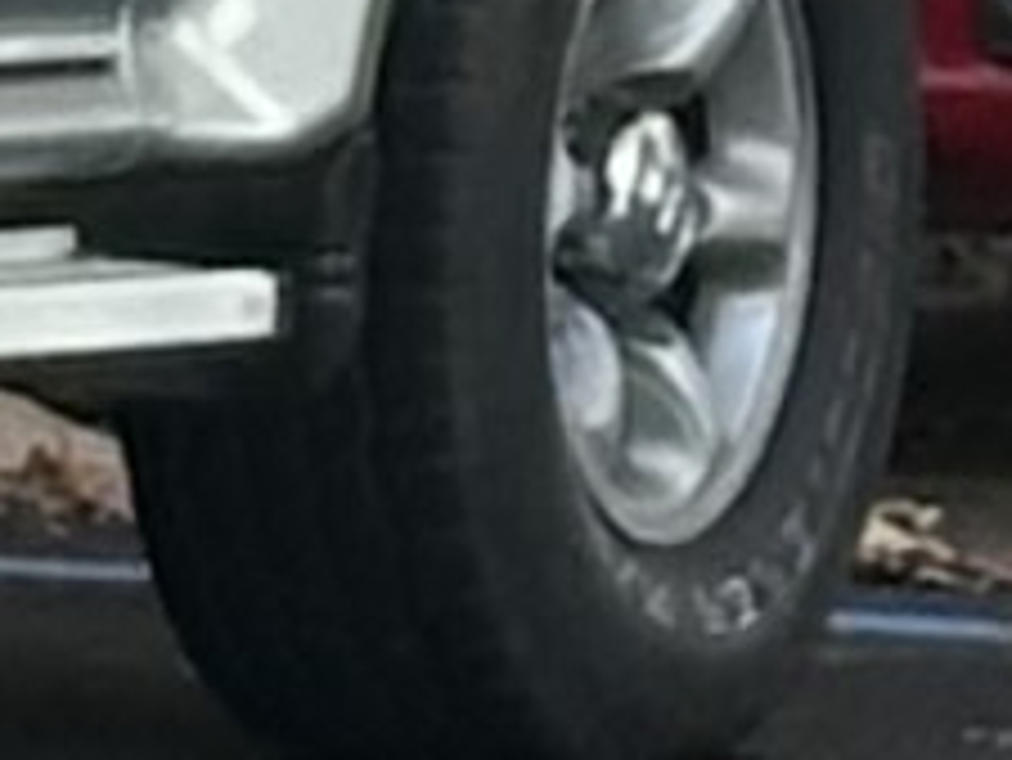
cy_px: -668
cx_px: -1961
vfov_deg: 4.6
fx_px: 9360
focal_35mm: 320
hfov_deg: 5.8
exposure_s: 1/203
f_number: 1.78
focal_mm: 6.86
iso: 64
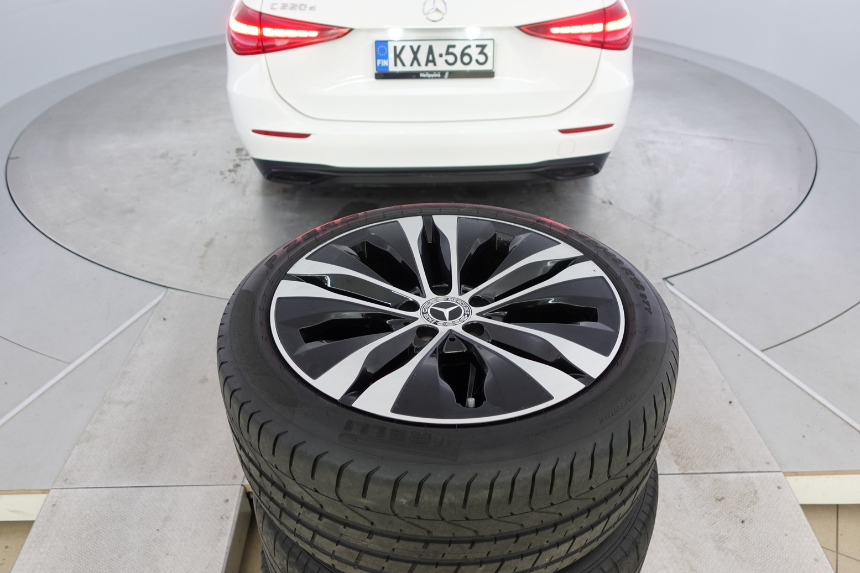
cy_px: 287
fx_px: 597
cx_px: 427
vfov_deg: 51.3
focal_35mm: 25
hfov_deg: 71.5
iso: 160
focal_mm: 9.4
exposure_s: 1/30
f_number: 1.8
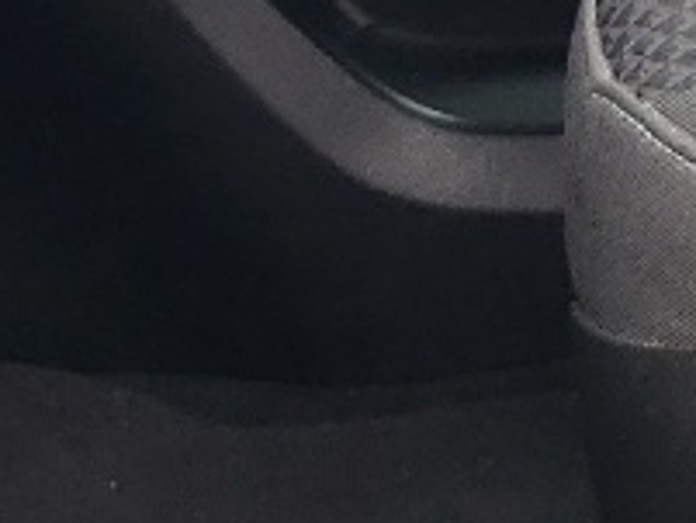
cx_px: 1669
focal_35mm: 207
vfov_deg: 6.9
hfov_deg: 8.7
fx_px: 4164
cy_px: -509
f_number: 1.5
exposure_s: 1/120
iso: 50
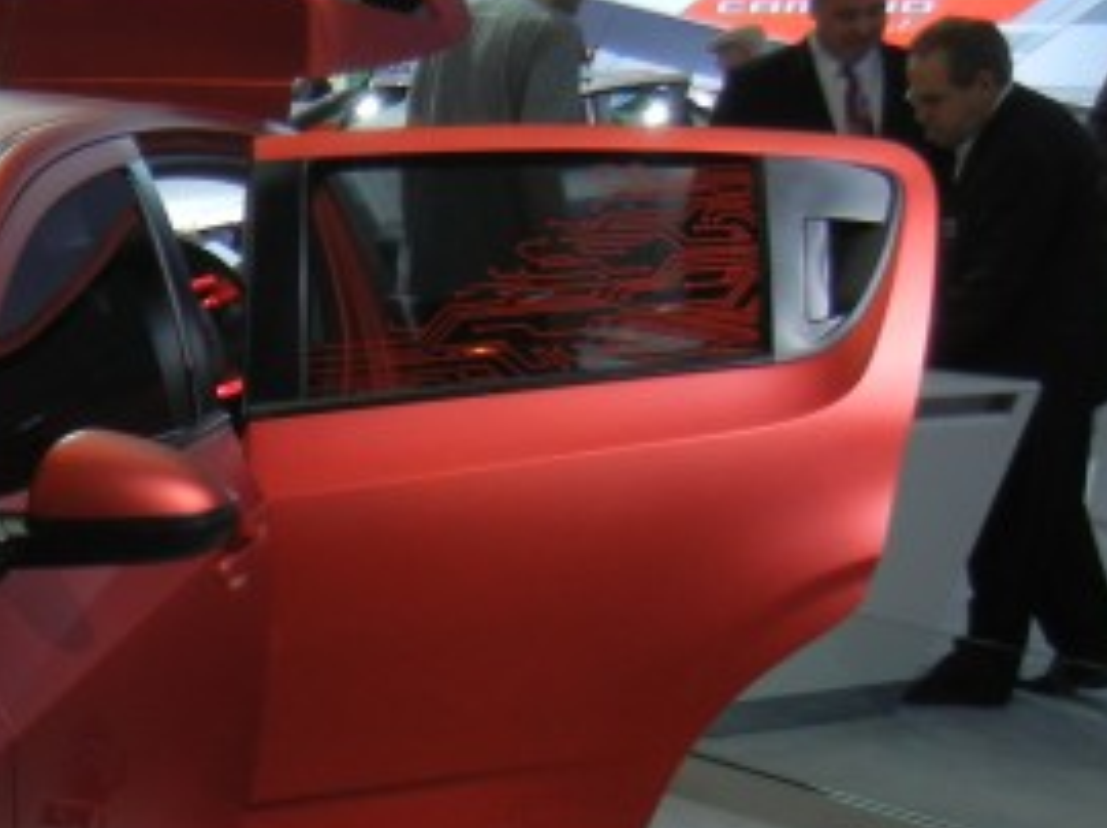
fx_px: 2844
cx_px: -365
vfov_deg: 16.3
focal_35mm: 89
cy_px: 783
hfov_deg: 20.1
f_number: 3.5
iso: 160
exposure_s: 1/69.2
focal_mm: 5.4
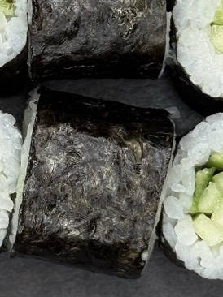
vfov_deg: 11.8
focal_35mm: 168
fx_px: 1445
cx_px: 46
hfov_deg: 8.8
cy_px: 97
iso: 64
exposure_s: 1/289
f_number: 1.78
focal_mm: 6.76
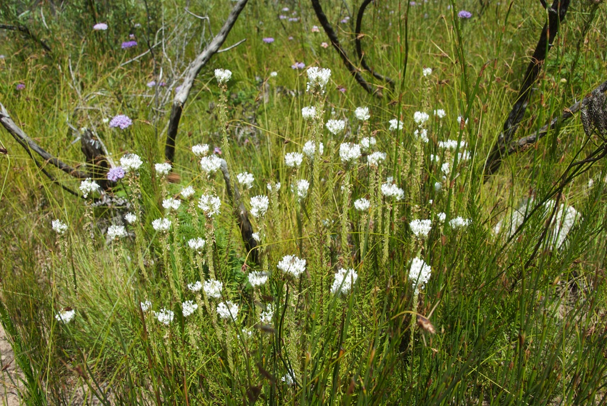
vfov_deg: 40.1
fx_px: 557
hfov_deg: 57.2
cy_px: 203
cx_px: 304
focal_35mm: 33
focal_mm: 22
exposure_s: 1/125
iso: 200
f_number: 14
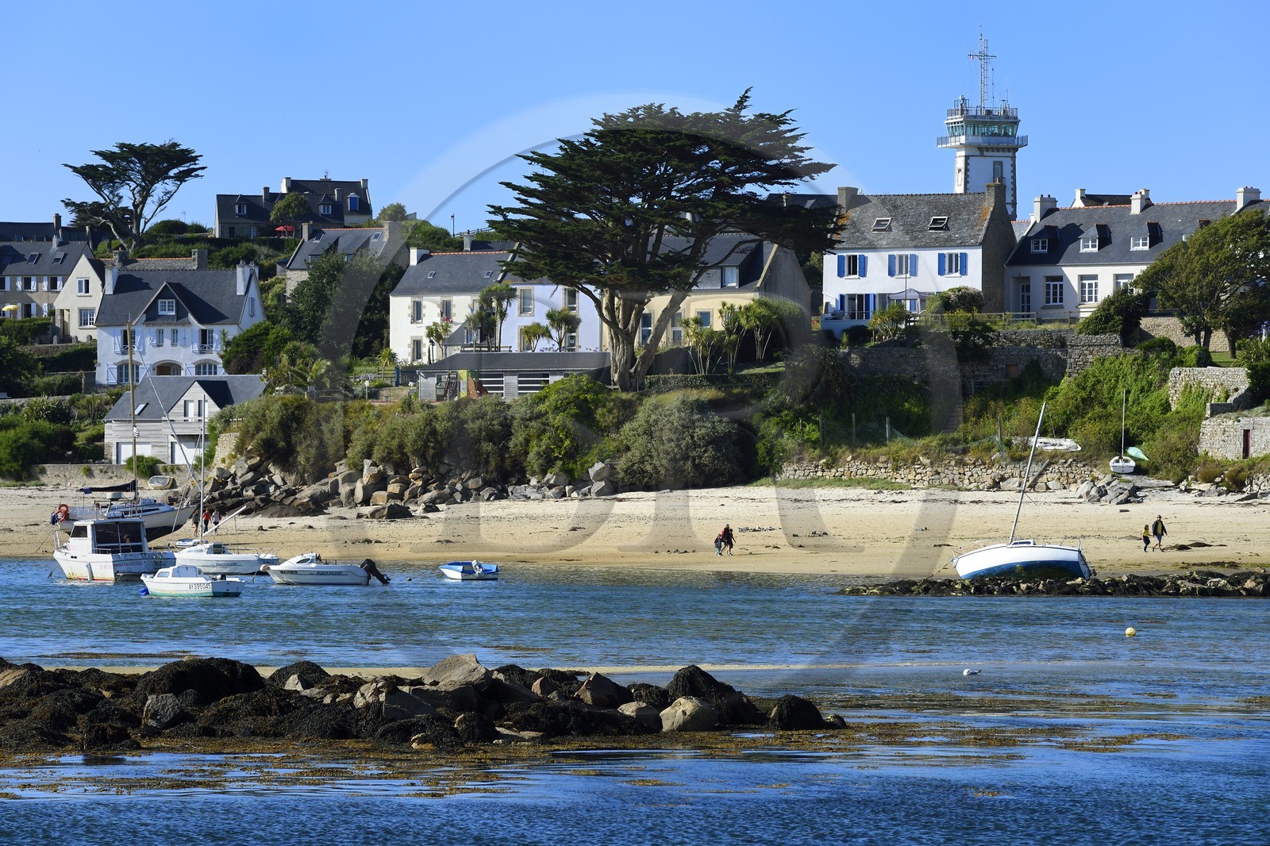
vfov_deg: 8.6
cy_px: 423
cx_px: 635
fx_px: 5643
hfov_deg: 12.8
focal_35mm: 160
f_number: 10
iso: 200
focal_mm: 160
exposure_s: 1/320
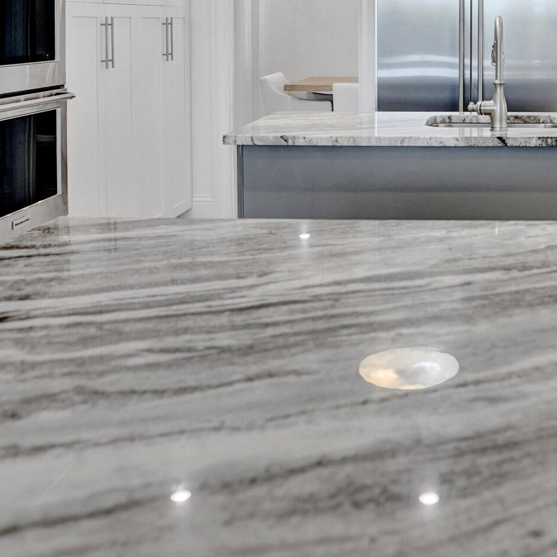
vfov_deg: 36.4
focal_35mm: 43
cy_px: 41
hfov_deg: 36.9
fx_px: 783
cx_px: 493
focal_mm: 16
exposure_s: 1/800
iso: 800
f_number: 2.8
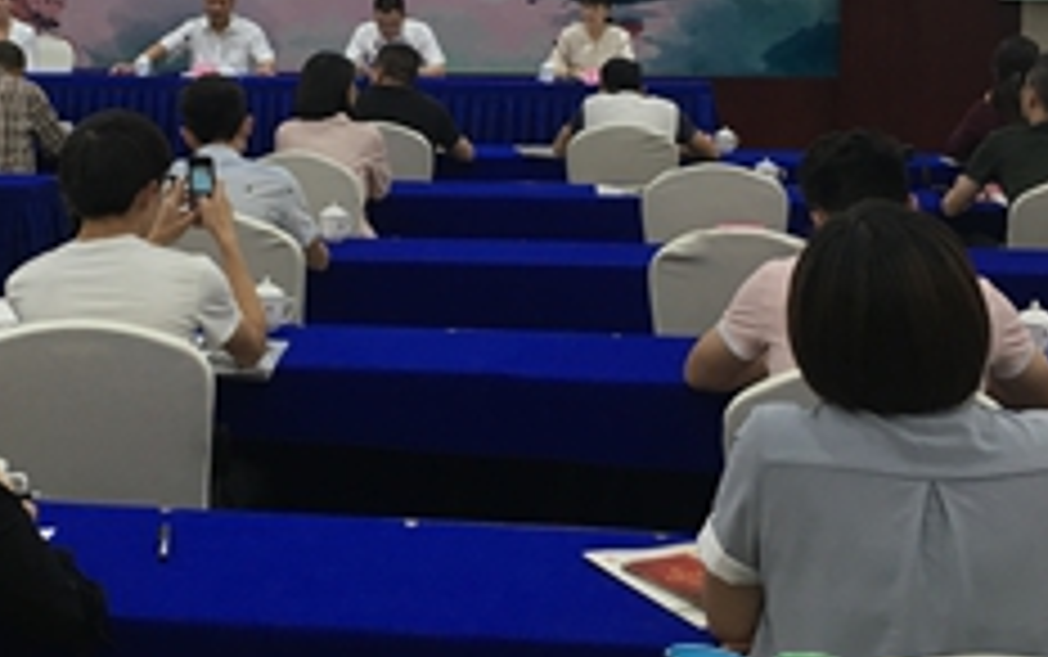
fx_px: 1886
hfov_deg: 30.9
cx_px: 364
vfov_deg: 19.5
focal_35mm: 66
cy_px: 110
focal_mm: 4.15
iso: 32
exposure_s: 1/17
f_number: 2.2
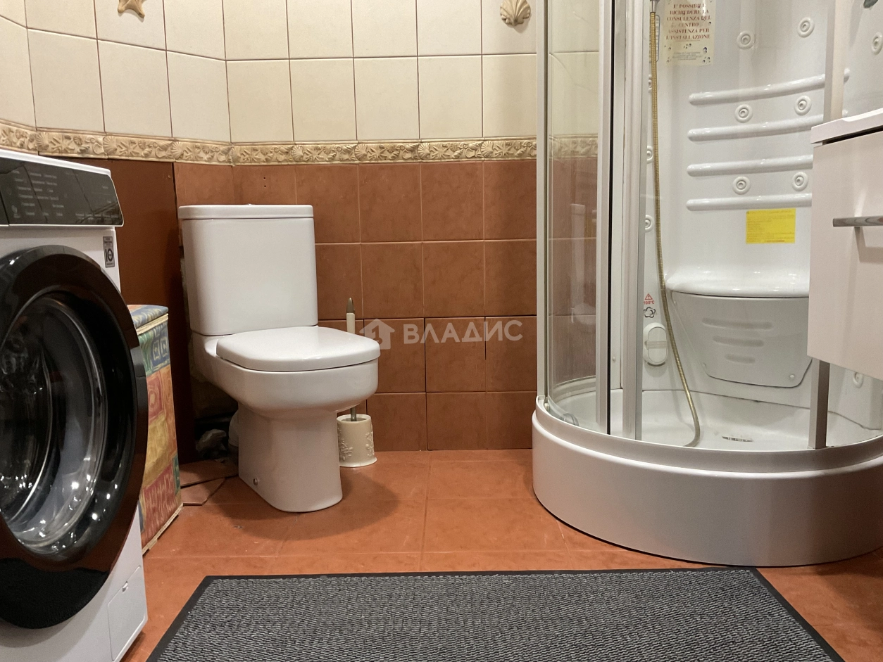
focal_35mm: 29
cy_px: 331
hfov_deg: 61.7
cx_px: 442
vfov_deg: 48.2
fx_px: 740
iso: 125
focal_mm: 3
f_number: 1.8
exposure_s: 1/50
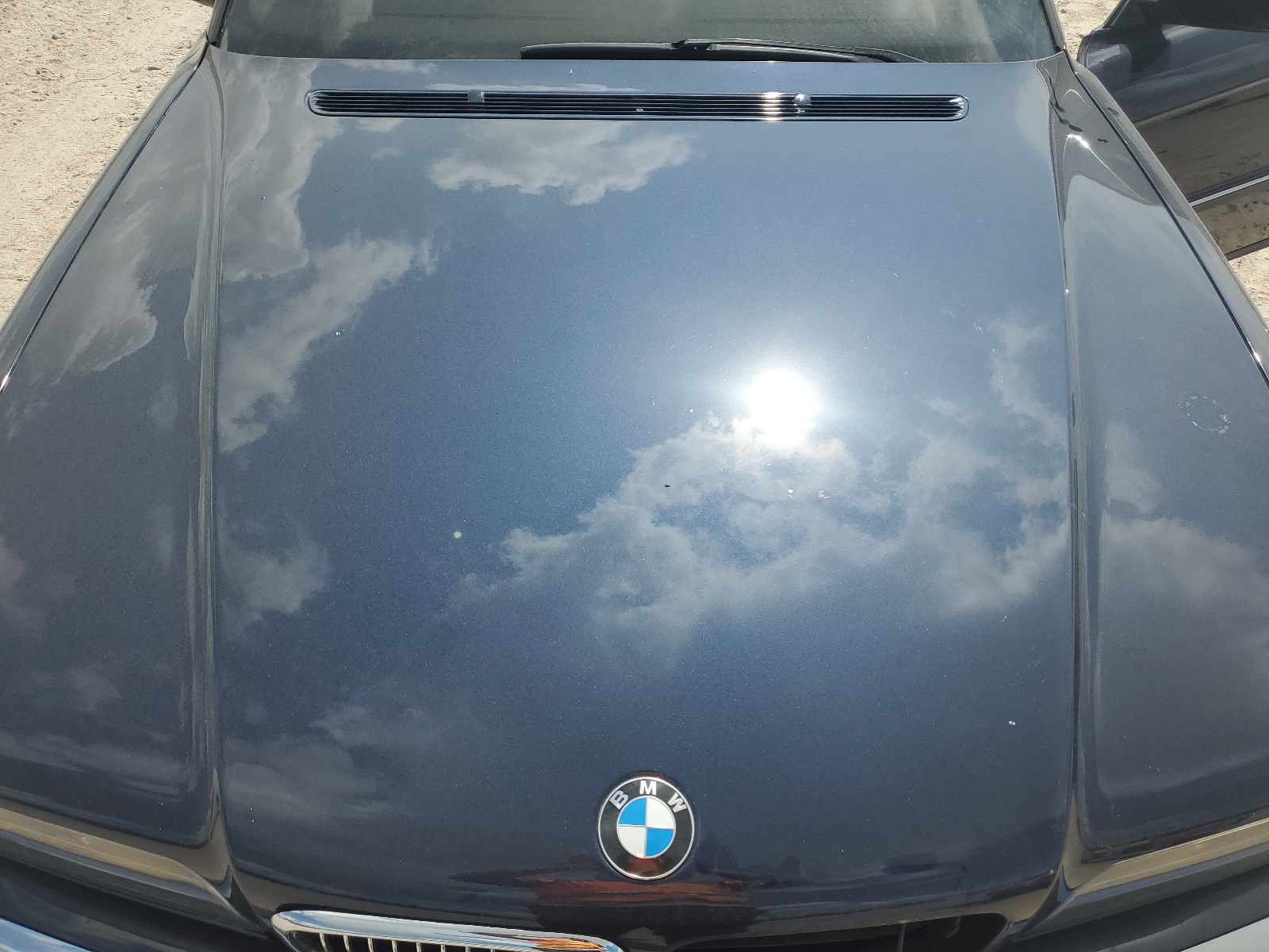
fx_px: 953
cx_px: 634
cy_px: 476
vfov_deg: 53.1
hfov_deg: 67.3
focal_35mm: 26
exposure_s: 1/5000
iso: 50
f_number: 1.5
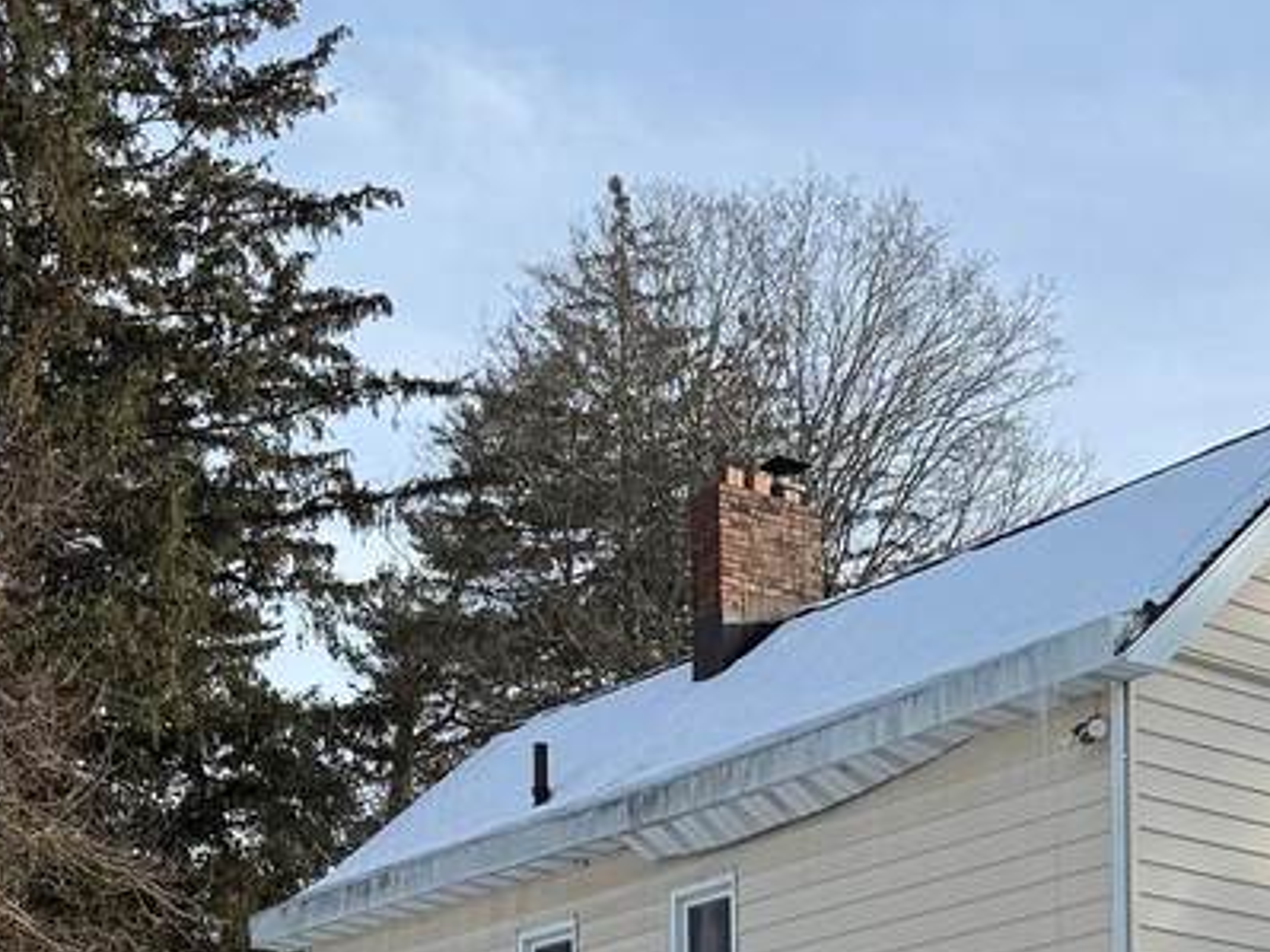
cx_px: 1076
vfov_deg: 17.7
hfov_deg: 24.8
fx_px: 2824
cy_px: 1293
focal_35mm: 77
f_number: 1.78
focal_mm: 6.76
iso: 80
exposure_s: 1/3145
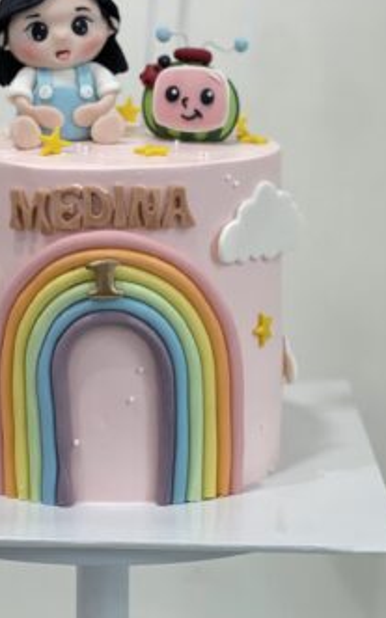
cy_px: 176
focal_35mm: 109
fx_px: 1838
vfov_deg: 19.0
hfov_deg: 12.0
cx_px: 101
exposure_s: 1/100
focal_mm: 7.5
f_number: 2.2
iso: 200
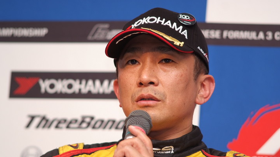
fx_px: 2108
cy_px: 89
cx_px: 140
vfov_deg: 4.3
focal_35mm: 284
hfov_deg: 7.6
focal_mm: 180
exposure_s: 1/250
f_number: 2.8
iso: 400
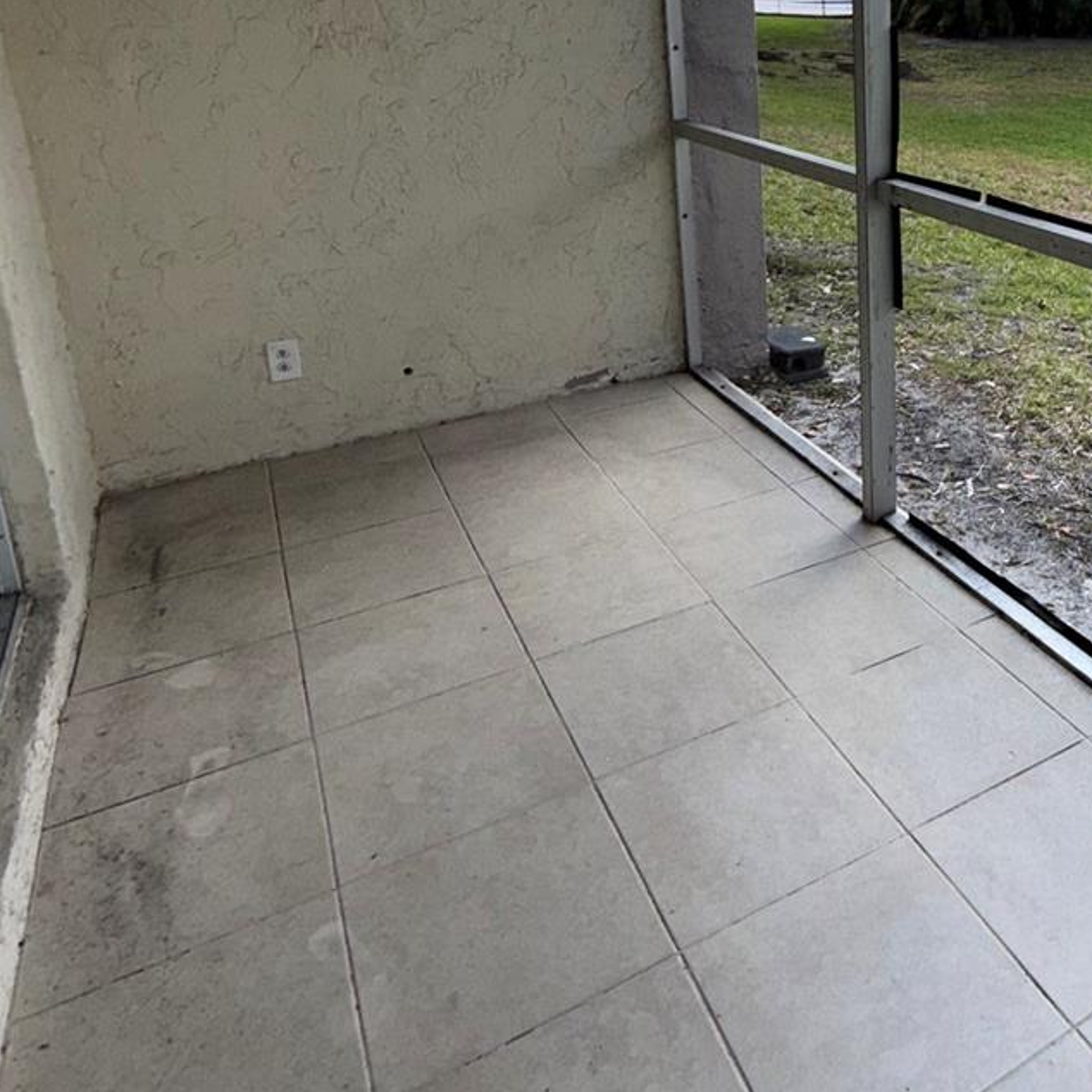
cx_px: 896
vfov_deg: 51.2
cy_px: 241
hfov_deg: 50.3
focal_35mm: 30
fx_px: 1071
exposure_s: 1/122
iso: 16
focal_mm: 2.22
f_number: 2.2
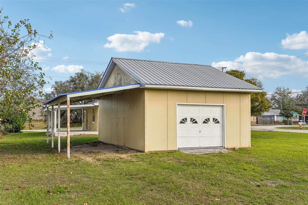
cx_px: 154
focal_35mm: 36
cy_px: 102
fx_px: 308
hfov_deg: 53.1
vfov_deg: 36.9
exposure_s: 1/800
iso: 400
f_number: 8
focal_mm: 24
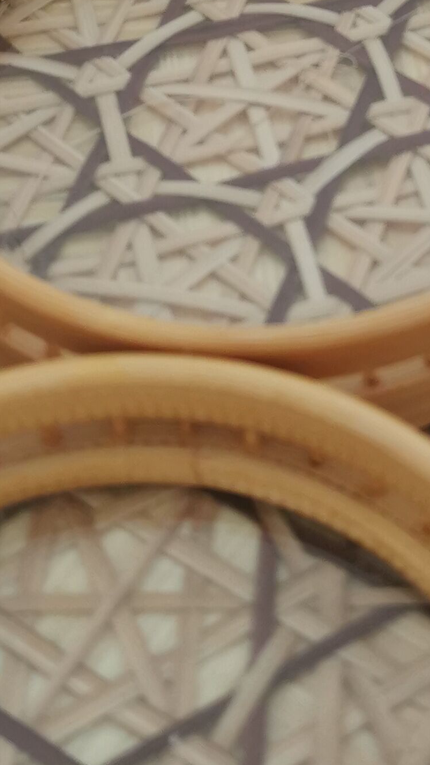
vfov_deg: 25.6
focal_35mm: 81
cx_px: 382
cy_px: 115
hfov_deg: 14.8
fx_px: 1642
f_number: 1.8
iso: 125
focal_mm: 5.58
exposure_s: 1/50
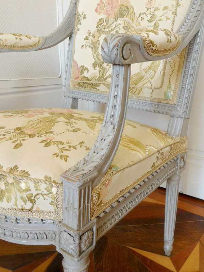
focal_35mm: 32
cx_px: 102
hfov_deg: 44.2
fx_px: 251
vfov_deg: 56.8
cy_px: 136
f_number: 3.6
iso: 320
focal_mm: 5.7
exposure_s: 1/30
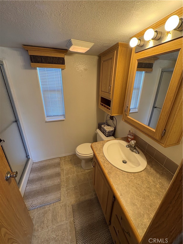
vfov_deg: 102.1
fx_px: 99
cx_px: 92
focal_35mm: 14
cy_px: 122
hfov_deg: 85.7
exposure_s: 1/120
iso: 200
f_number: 2.2
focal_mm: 2.22
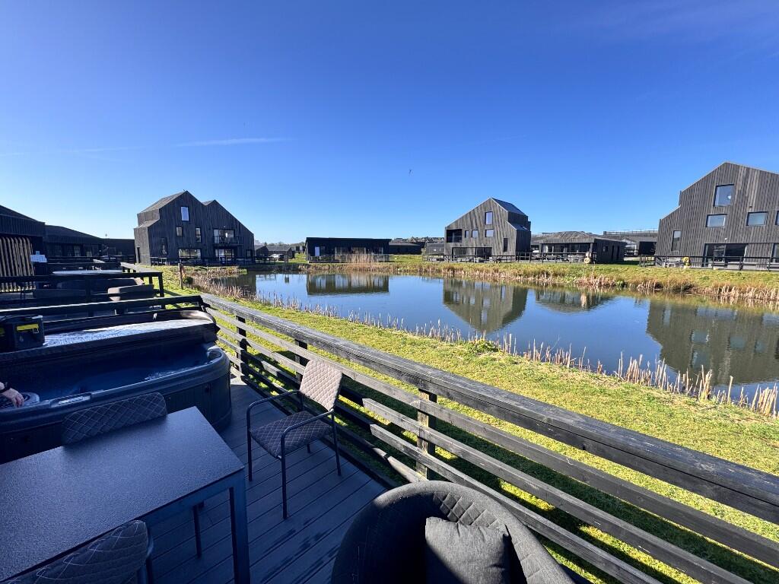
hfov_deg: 102.1
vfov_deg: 85.7
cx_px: 390
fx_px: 315
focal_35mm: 14
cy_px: 292
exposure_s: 1/1063
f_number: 2.2
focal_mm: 2.22
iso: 50
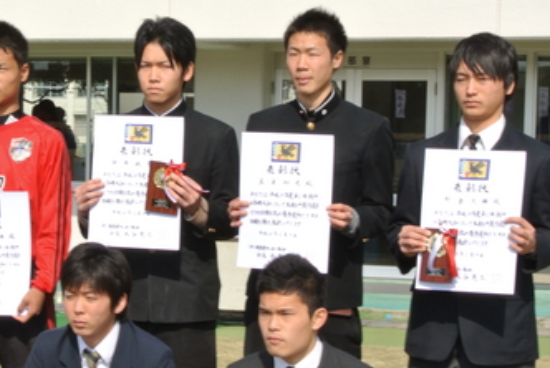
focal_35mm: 112
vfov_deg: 12.2
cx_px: 109
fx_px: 1713
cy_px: 299
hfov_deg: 18.1
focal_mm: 21.9
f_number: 16
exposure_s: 1/60
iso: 100
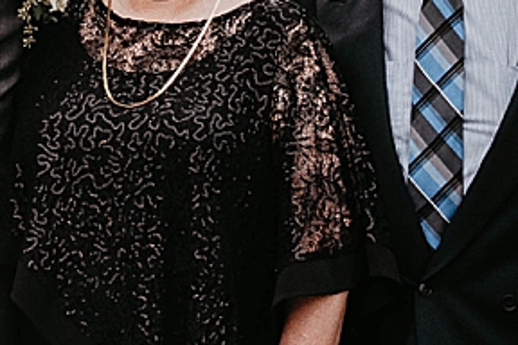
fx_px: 2863
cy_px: 109
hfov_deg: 10.1
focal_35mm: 199
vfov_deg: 6.9
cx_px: -176
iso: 640
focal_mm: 41
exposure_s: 1/250
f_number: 2.8
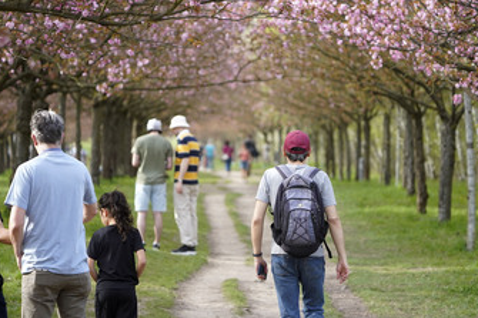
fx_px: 3610
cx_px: 245
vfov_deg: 5.0
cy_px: 134
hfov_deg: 7.6
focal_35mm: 272
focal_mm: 202
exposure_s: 1/640
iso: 1600
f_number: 5.6
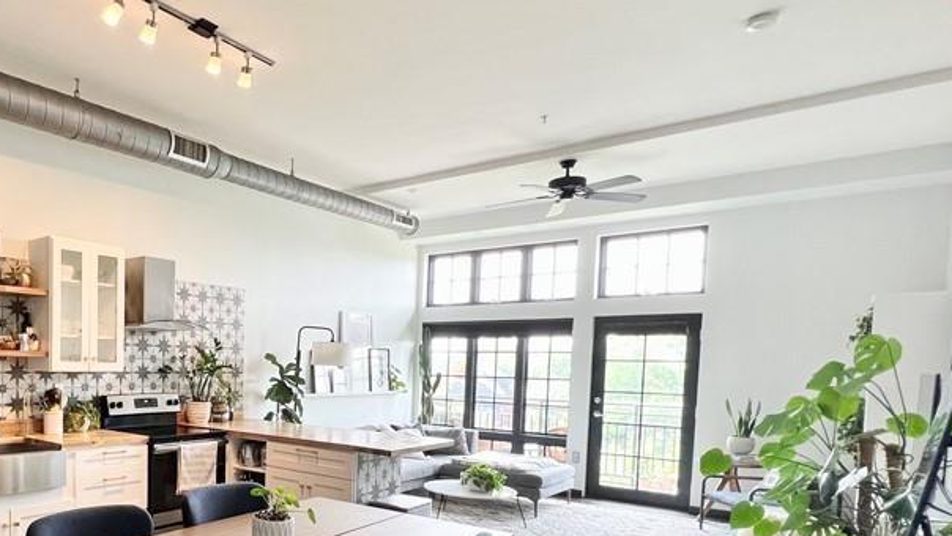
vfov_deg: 46.0
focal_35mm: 24
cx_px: 208
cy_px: 402
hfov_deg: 69.8
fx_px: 606
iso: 125
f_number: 1.8
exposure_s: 1/120
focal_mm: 1.57
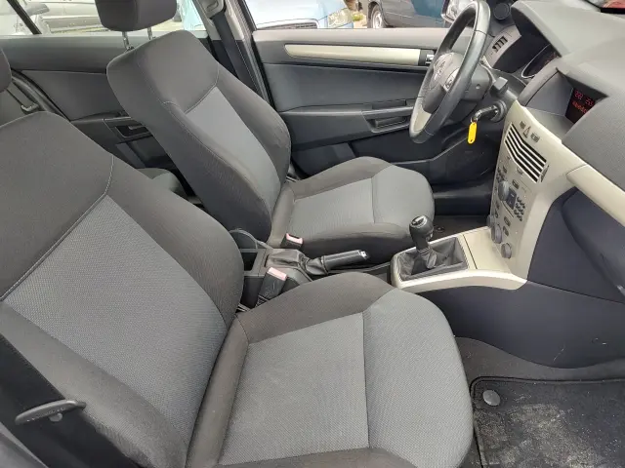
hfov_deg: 73.9
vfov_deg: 58.9
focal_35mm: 23
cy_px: 234
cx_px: 312
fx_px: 415
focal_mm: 5.56
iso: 100
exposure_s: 1/102
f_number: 1.8
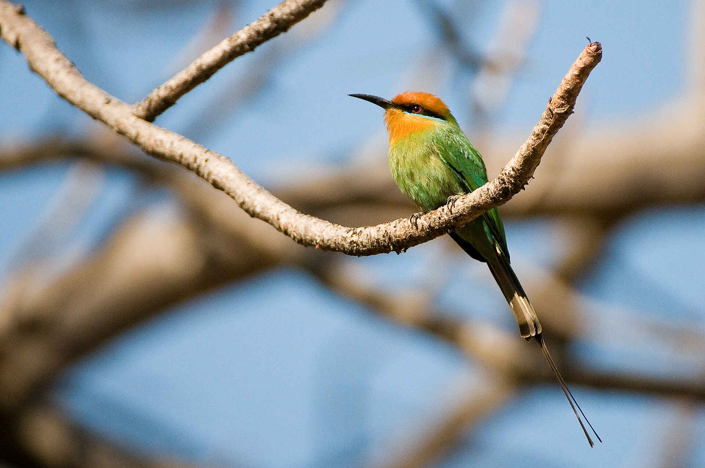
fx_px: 11735
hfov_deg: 3.4
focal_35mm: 600
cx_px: 352
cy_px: 234
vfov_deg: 2.3
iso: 800
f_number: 4
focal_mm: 400
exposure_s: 1/4000
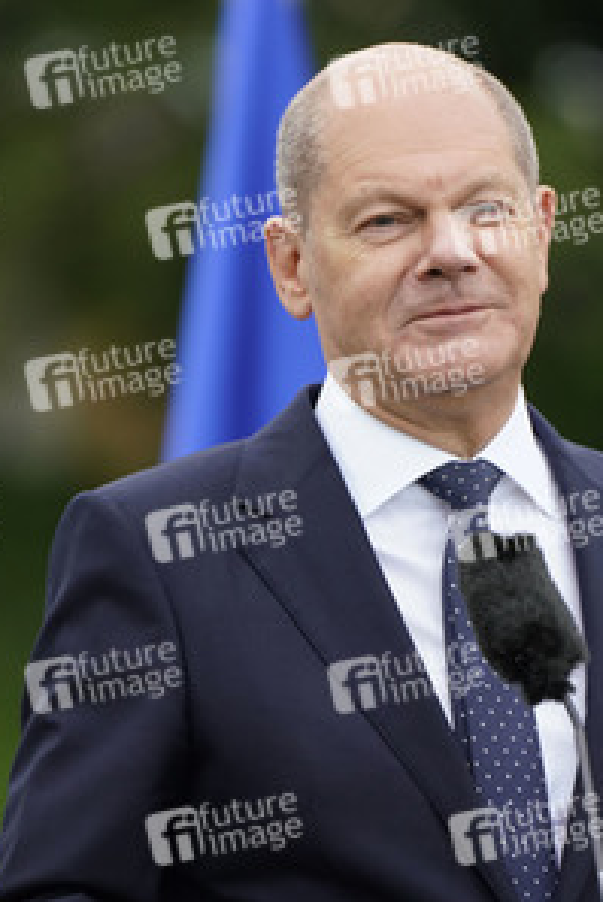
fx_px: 15182
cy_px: 451
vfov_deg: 3.4
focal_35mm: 605
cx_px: 447
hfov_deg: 2.3
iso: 1250
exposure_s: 1/800
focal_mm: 400
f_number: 5.6
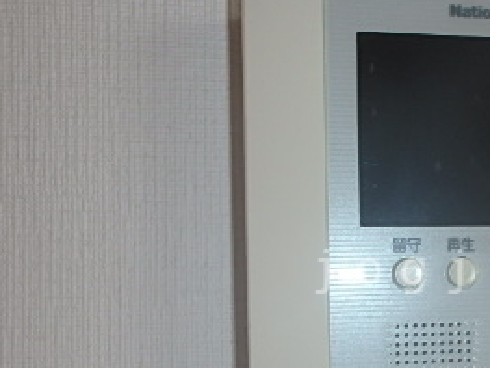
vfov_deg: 28.2
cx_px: 442
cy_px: 271
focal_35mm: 51
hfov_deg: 35.3
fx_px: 722
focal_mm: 3.7
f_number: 3.5
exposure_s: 1/30
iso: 125
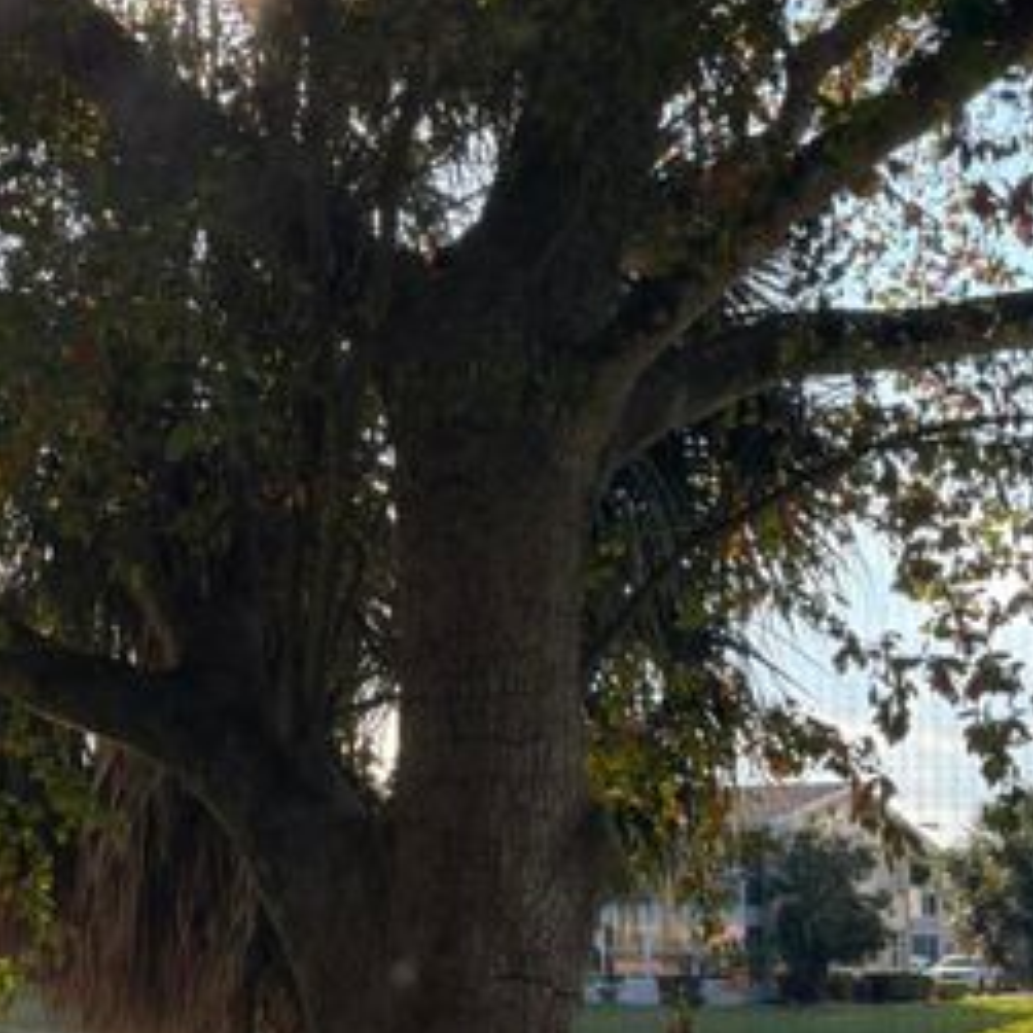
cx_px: 37
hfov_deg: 26.8
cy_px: 747
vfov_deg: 27.8
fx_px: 2059
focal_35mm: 61
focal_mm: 5.96
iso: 50
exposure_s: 1/1164
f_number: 1.6
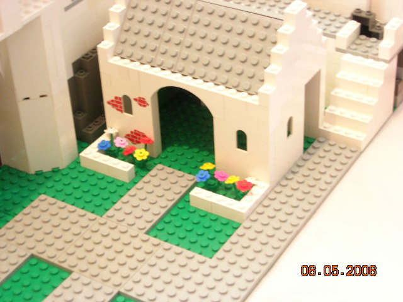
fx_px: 955
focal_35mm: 82
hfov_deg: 23.8
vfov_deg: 18.0
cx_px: 202
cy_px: 151
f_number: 4
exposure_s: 1/3.6
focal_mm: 17
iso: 200
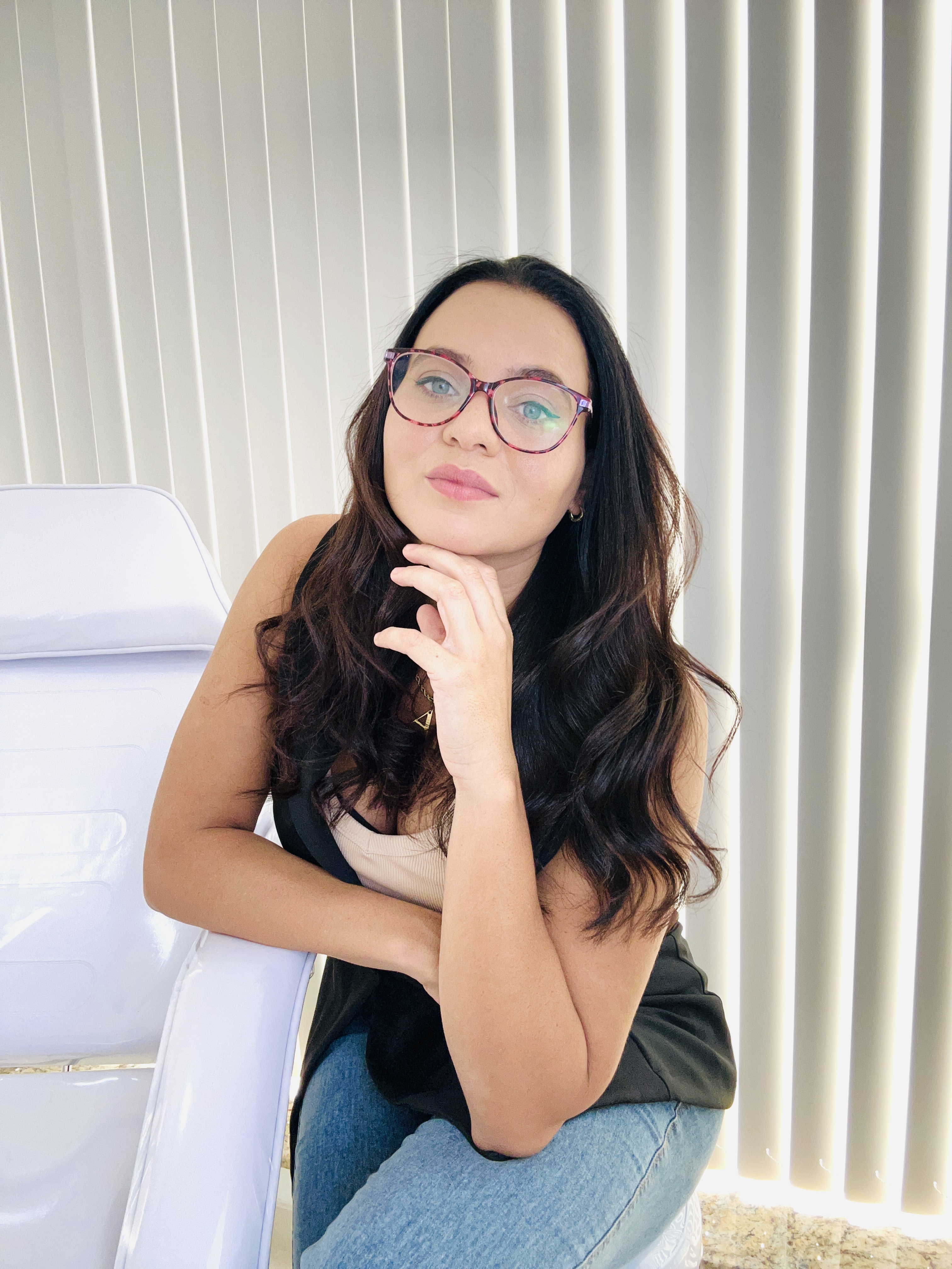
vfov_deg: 73.9
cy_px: 634
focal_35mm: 23
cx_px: 476
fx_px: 843
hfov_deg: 58.9
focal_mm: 2.69
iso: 64
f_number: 1.9
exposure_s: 1/60
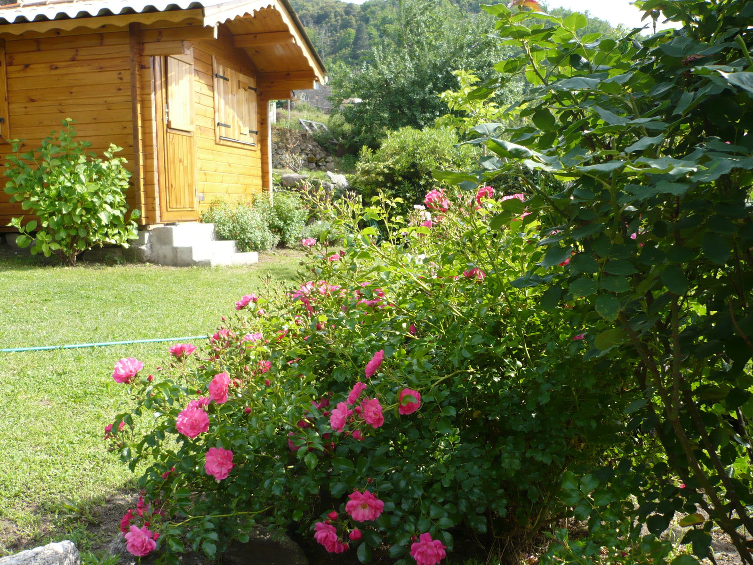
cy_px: 282
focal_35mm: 35
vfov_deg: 40.7
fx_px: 761
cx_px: 376
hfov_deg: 52.6
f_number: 2.8
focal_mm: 5.8
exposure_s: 1/400
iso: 100
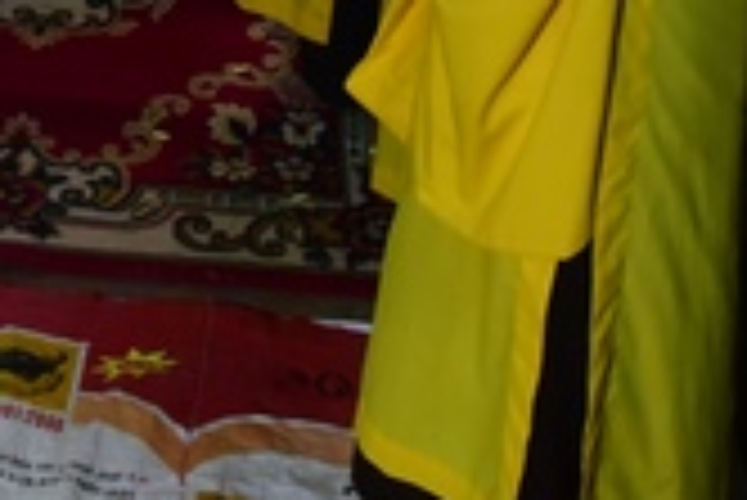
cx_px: 112
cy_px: -464
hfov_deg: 21.3
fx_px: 1952
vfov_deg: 12.9
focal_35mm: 94
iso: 3200
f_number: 4
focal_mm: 24
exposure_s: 1/25
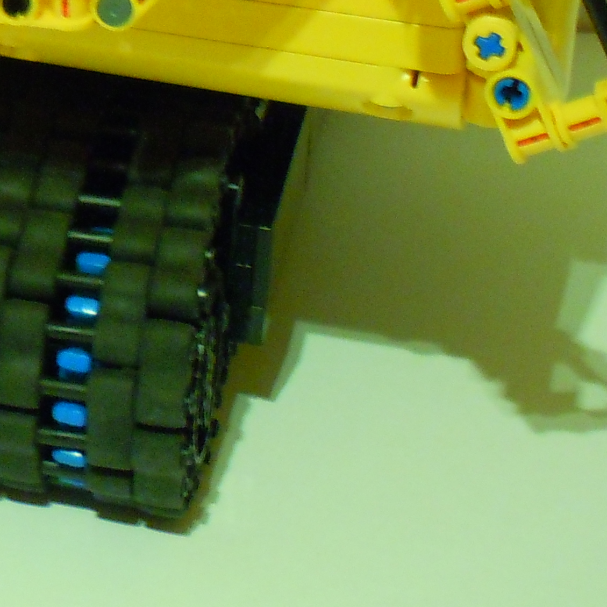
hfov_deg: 14.2
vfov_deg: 14.5
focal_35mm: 115
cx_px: -303
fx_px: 2281
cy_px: -199
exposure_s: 1/5
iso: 400
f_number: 3.6
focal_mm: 6.2
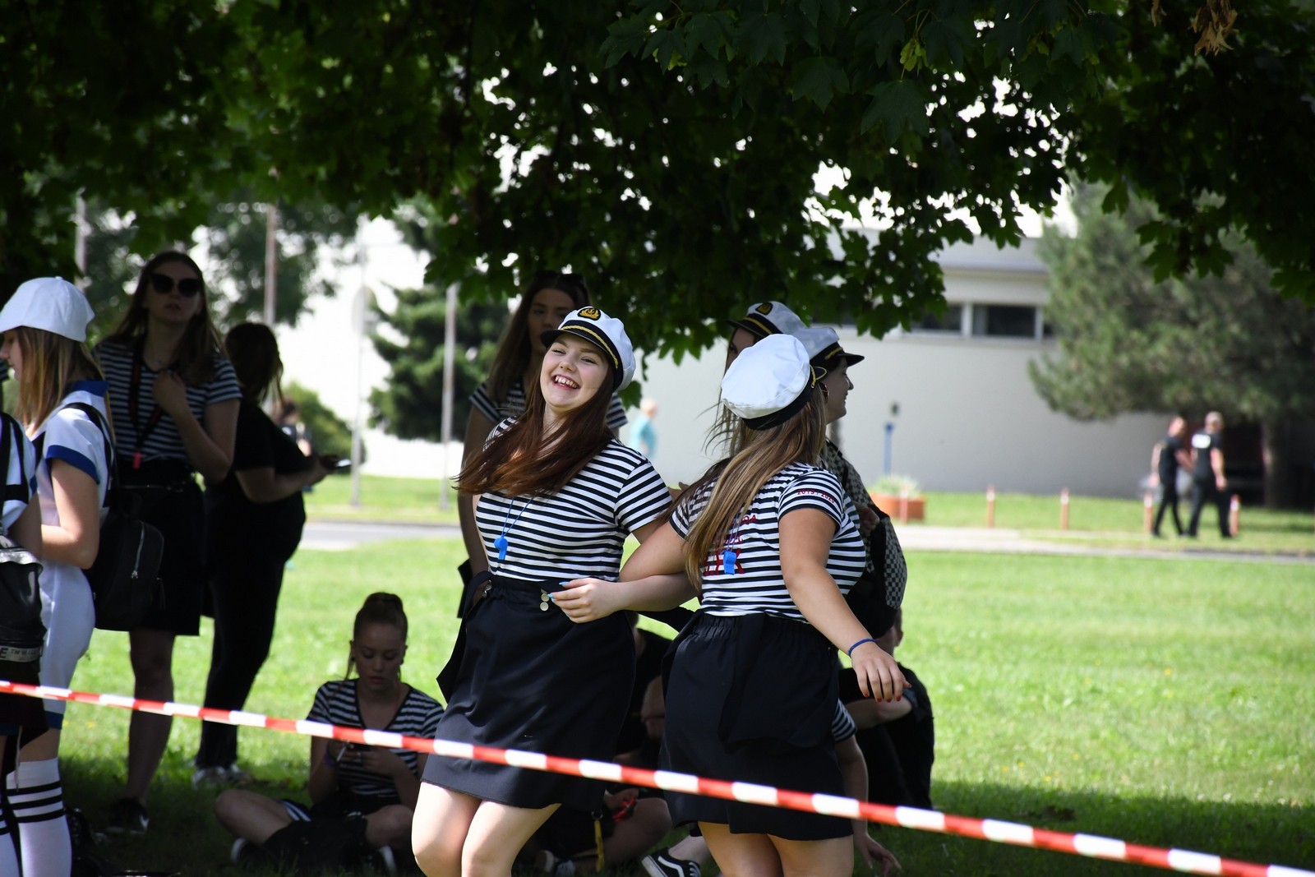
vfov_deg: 6.5
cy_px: 438
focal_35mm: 210
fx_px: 7671
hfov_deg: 9.8
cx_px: 658
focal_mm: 140
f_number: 5.6
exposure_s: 1/2500
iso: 1250
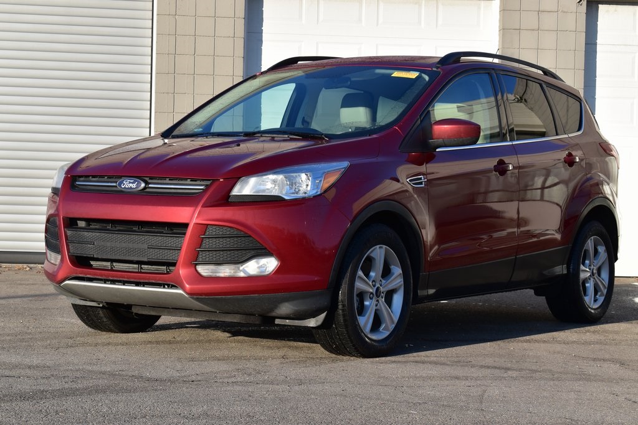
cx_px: 319
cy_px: 212
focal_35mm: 82
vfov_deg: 16.6
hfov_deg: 24.6
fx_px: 1462
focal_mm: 55
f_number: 10
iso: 400
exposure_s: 1/250
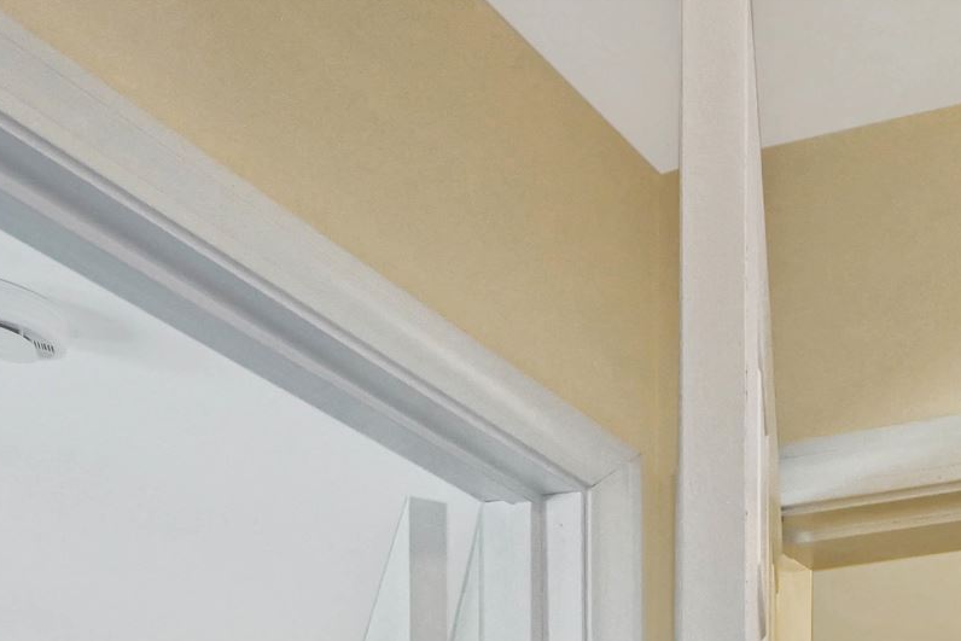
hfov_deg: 27.9
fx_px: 1442
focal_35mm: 54
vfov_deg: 18.3
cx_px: 1355
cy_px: 1228
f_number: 14
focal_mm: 14
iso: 2000
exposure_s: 1/8
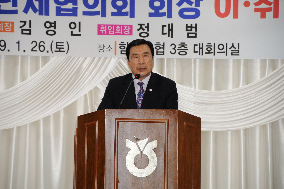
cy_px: 94
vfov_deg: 6.8
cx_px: 142
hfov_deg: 10.2
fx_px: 1596
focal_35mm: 202
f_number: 6
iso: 320
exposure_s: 1/60
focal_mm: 135
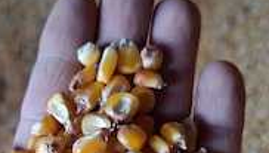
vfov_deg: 20.3
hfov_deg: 37.4
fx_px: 393
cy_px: 193
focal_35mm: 55
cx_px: 92
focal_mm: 5.54
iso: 400
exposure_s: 1/25
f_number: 1.8
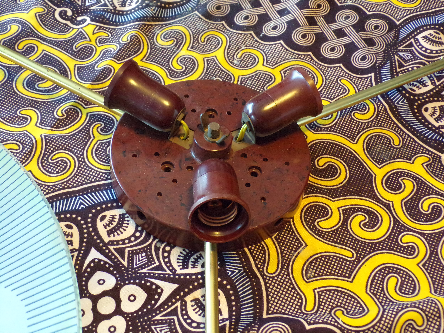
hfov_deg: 38.9
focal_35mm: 49
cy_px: 166
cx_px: 222
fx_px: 628
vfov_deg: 29.7
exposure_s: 1/20
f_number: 3.5
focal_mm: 8.7
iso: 619
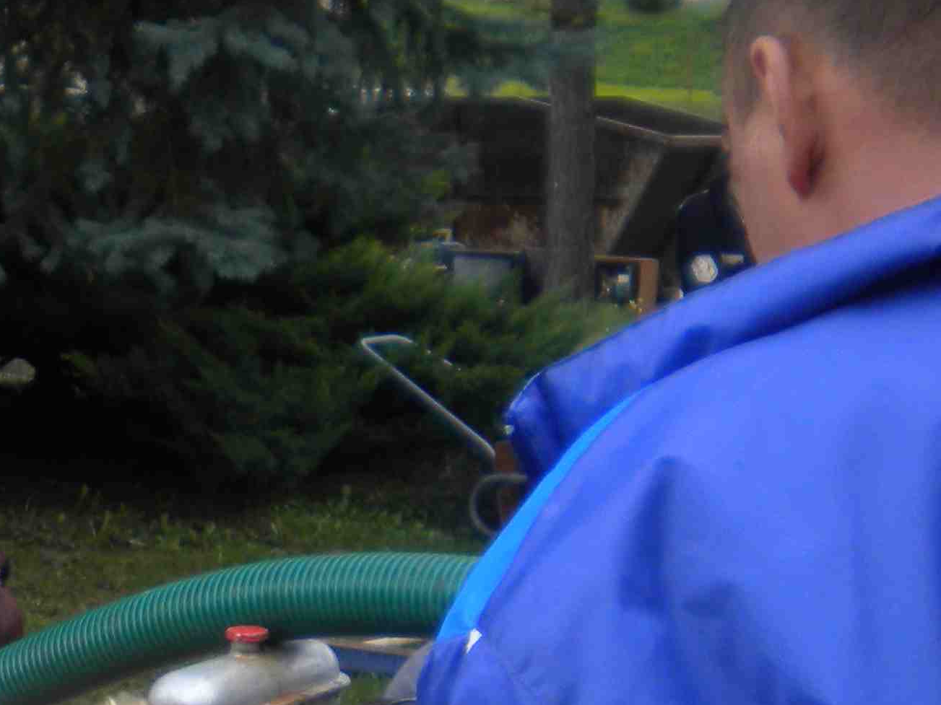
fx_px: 2664
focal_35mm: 98
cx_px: -214
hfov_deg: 18.8
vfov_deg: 14.6
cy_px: 834
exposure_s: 1/92.5
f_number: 3.1
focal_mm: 6.3
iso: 80
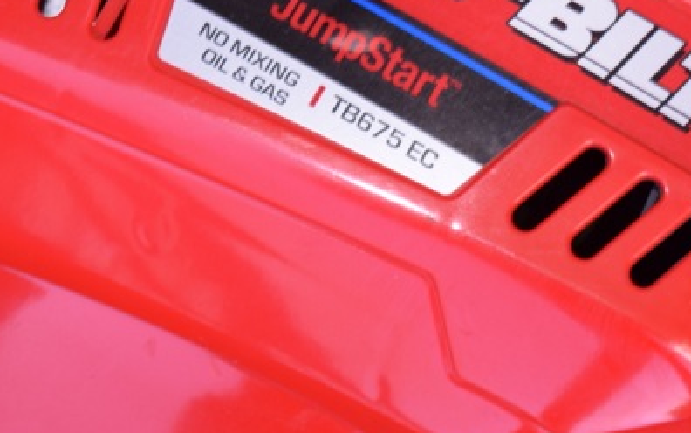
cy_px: 25
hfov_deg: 9.9
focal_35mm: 212
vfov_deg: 6.2
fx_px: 4000
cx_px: 370
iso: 200
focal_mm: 55
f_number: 6.3
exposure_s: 1/60
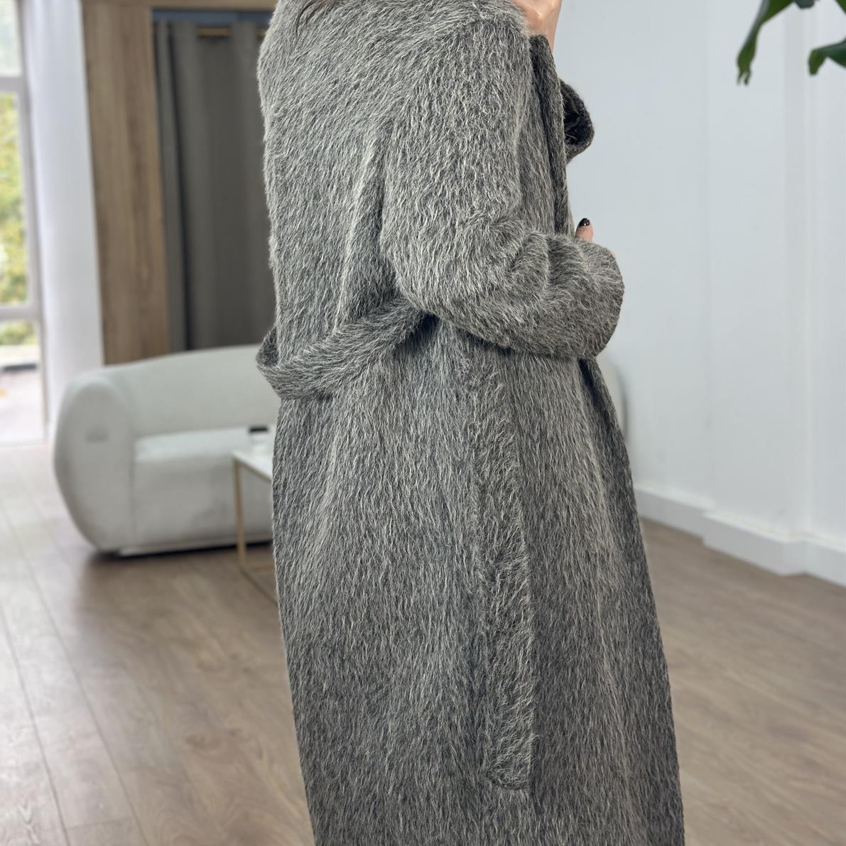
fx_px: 1576
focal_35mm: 57
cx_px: 421
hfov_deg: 30.0
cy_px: 407
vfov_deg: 30.0
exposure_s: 1/113
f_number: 1.78
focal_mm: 6.86
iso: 80
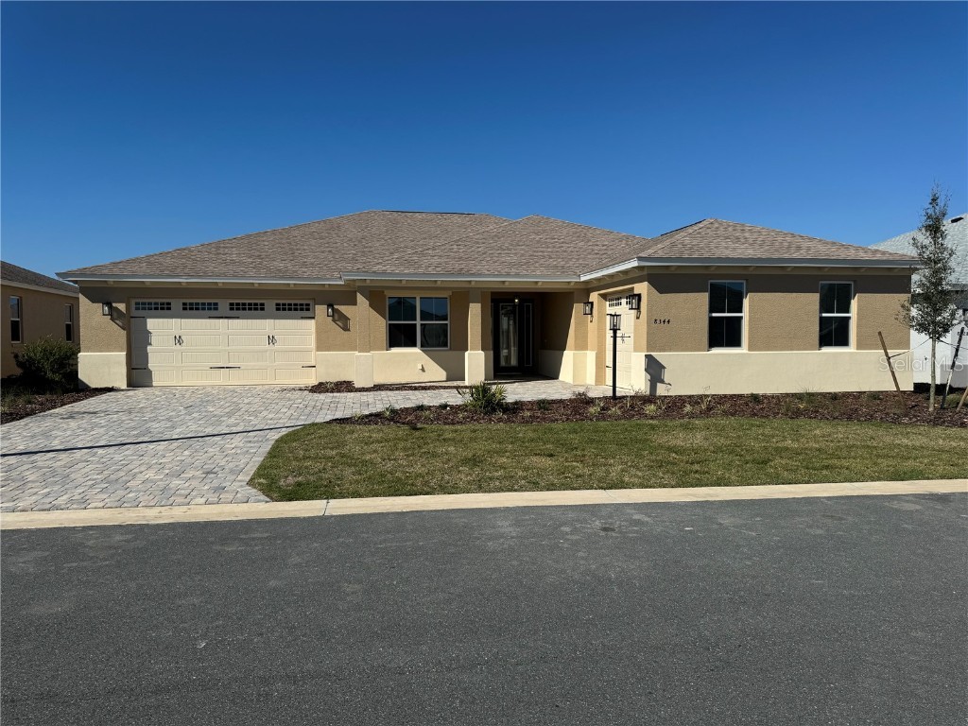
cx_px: 484
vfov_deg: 56.8
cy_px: 363
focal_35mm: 24
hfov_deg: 71.6
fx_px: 671
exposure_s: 1/7937
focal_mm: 6.86
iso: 80
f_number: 1.78
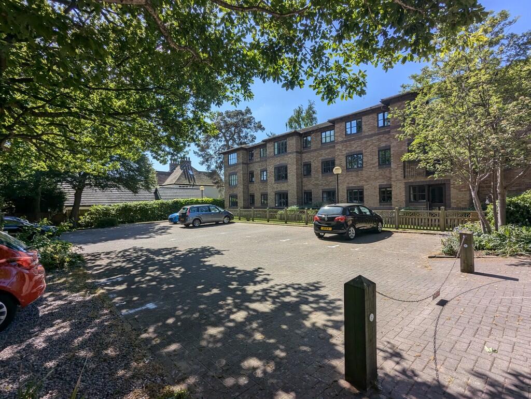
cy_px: 200
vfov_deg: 78.2
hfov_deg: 94.4
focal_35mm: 16
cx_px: 266
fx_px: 246
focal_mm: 2.35
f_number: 2.2
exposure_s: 1/1938
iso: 55
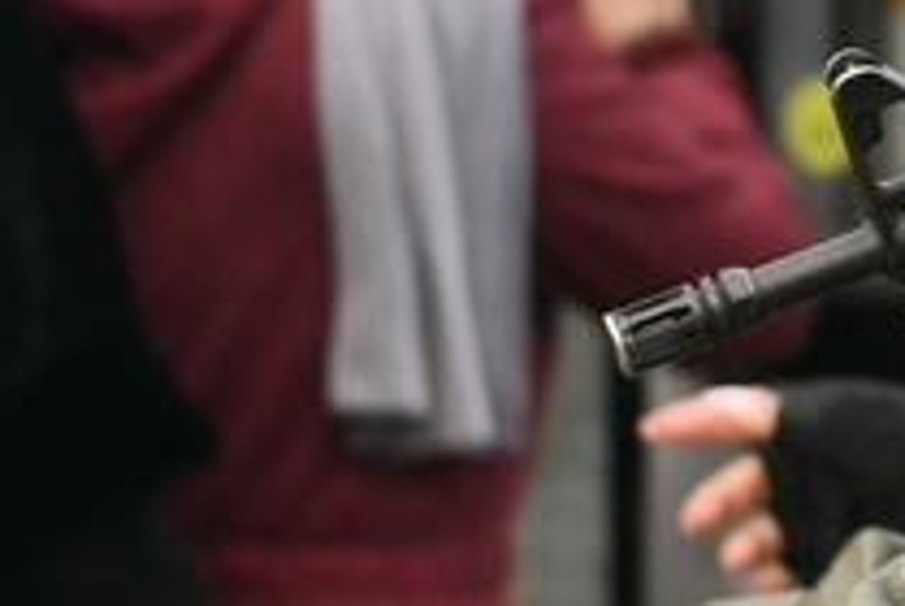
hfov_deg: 4.4
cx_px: 1632
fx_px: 11781
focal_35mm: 468
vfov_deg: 2.9
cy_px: -136
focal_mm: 70
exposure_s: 1/500
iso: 200
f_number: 2.8
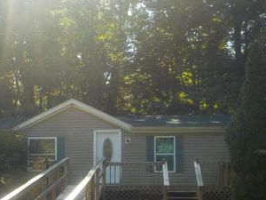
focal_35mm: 50
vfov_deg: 28.6
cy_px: 152
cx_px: 98
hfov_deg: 37.9
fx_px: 384
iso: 125
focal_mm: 4.1
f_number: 3.3
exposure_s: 1/400
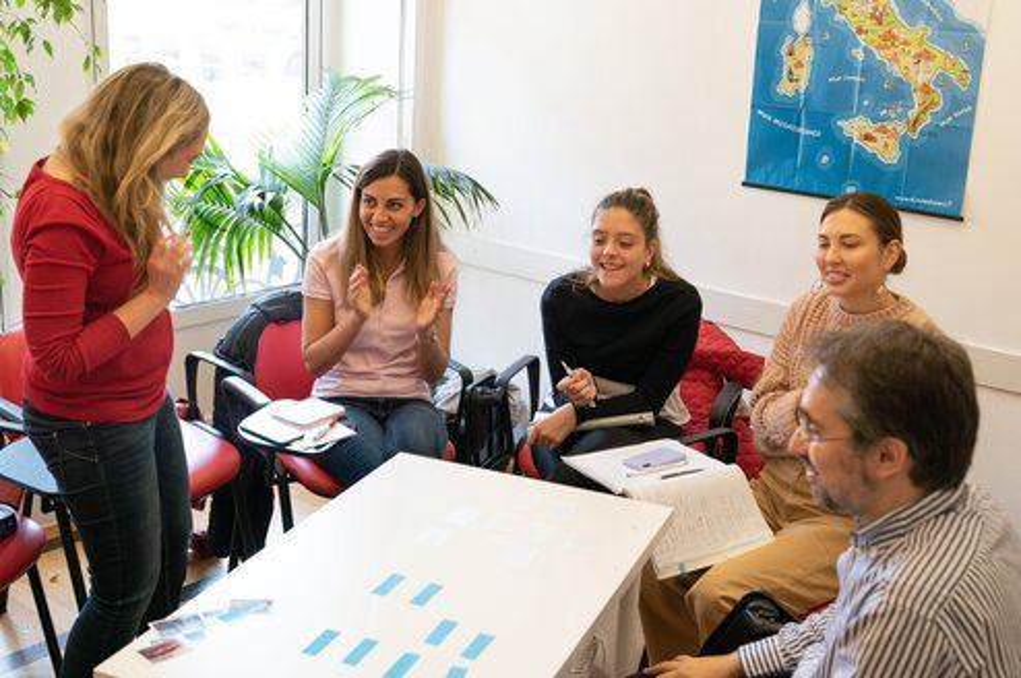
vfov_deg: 30.4
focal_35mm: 44
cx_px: 510
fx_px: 1246
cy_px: 339
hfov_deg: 44.6
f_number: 4.5
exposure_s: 1/100
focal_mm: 44
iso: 800
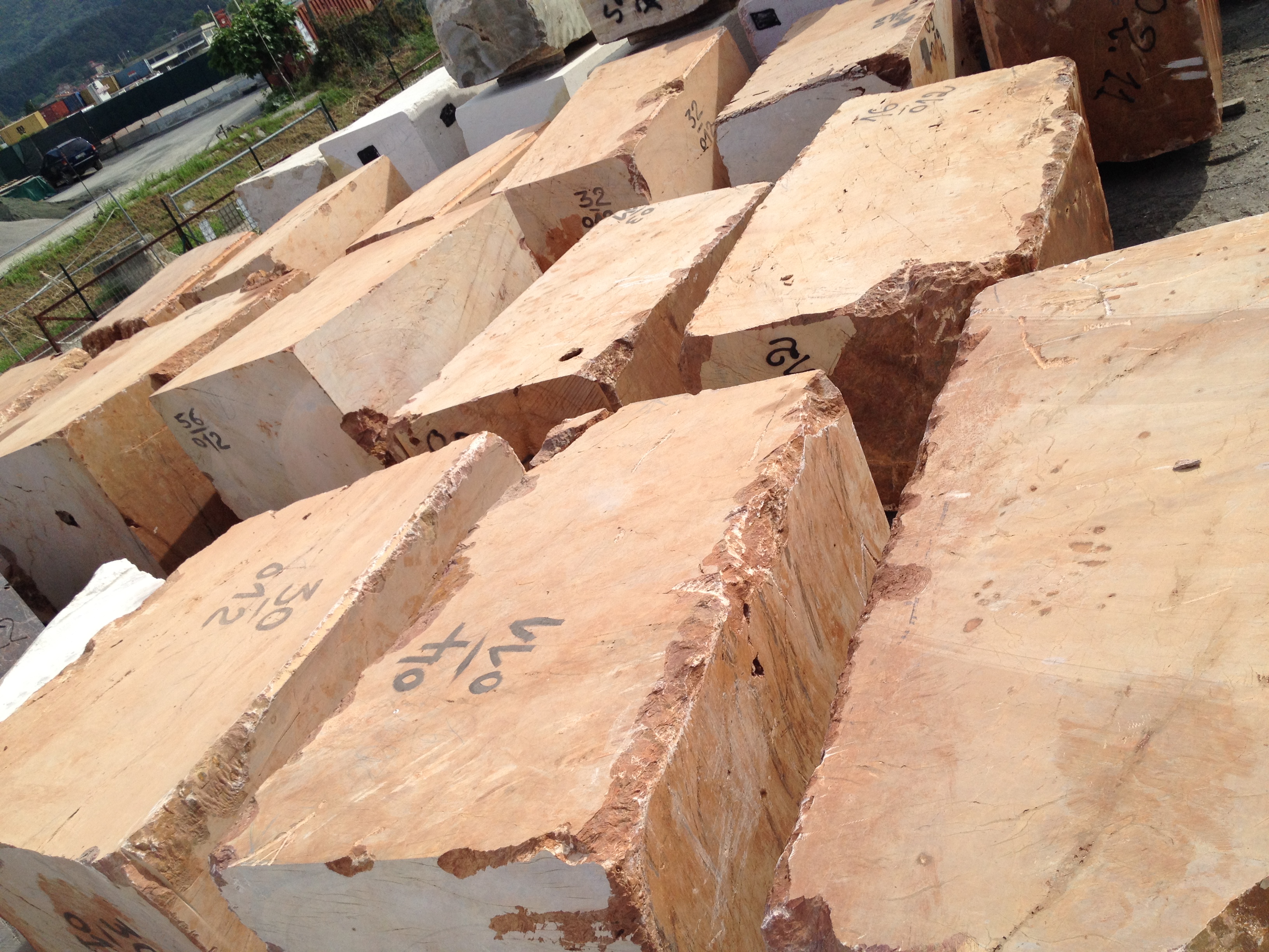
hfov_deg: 52.6
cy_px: 476
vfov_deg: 40.7
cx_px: 634
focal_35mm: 35
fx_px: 1283
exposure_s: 1/2208
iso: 64
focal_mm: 4.28
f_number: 2.4
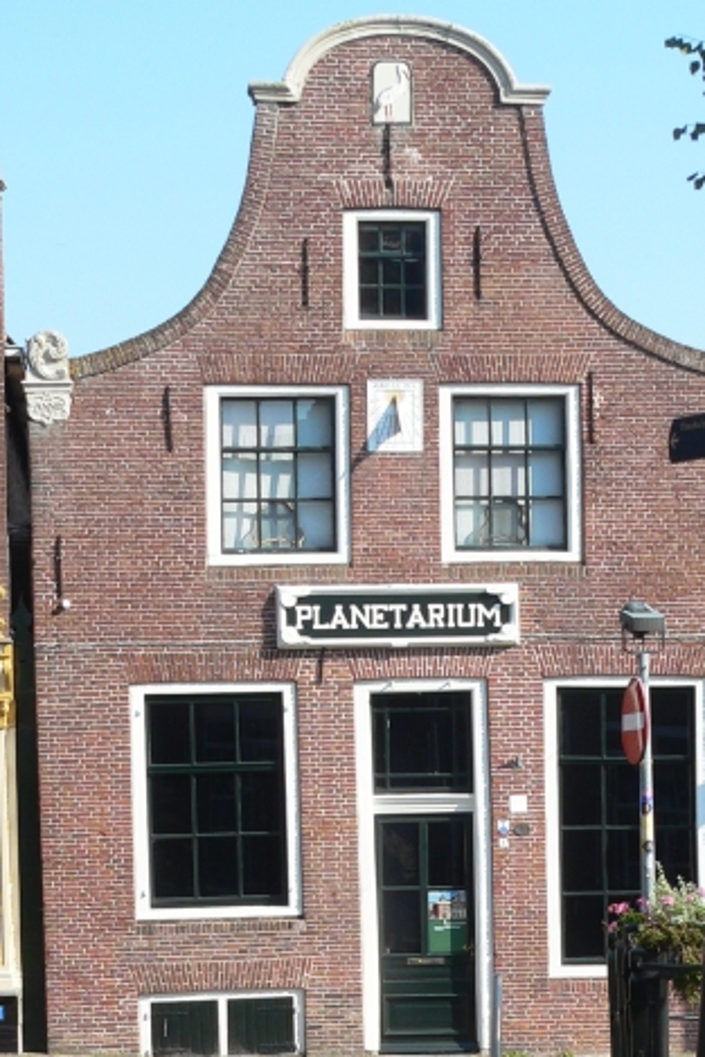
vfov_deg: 18.8
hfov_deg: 12.7
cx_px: 421
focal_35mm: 108
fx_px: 3170
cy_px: 744
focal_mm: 10.7
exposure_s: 1/320
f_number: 4
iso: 80
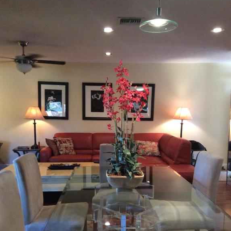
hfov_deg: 43.9
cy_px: 144
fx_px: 287
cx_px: 116
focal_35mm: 38
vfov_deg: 43.5
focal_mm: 3.3
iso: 125
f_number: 2.4
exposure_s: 1/24
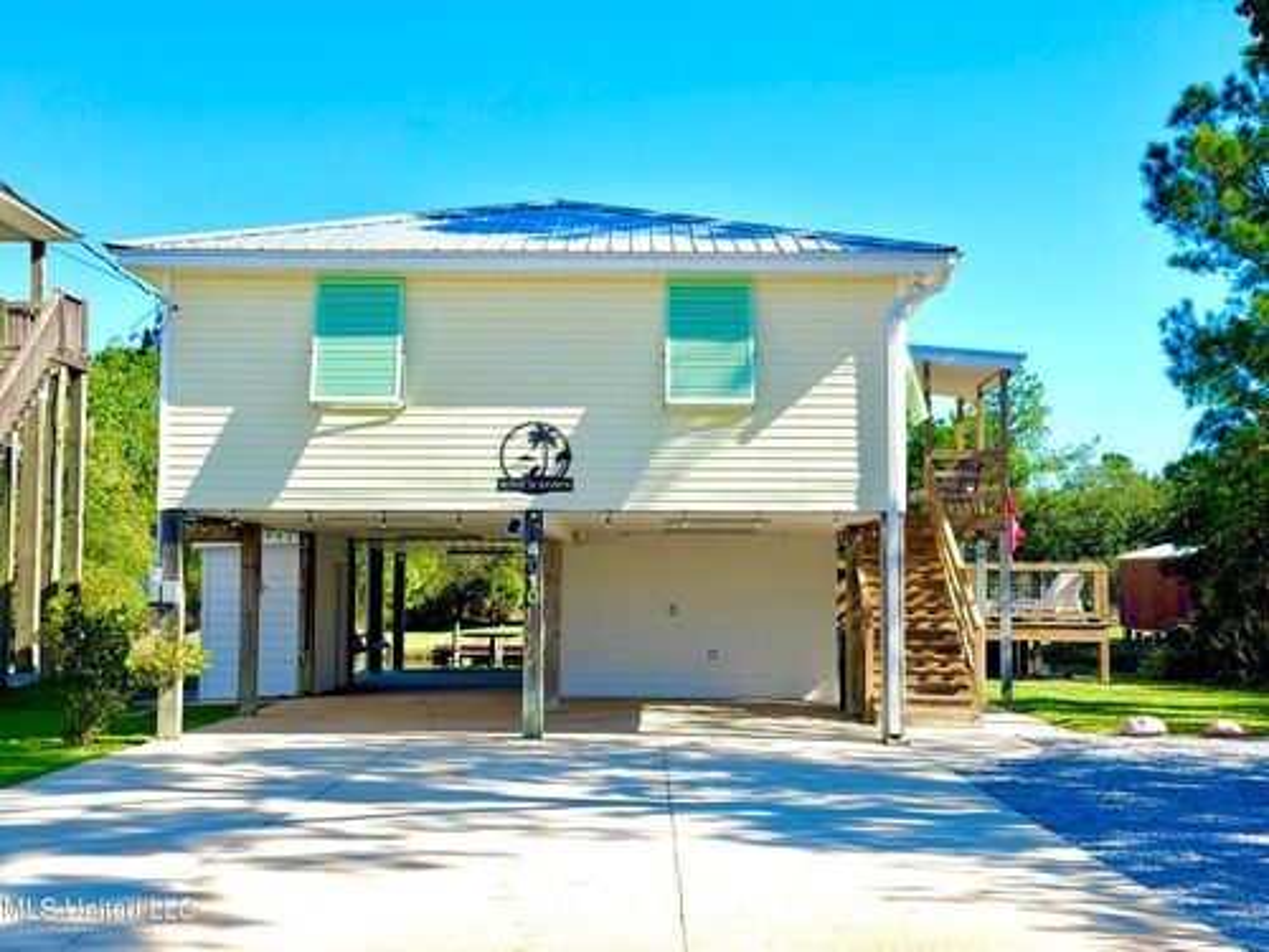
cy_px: 476
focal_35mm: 48
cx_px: 634
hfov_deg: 39.7
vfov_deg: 30.3
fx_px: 1760
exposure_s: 1/4329
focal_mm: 6.76
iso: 64
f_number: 1.78
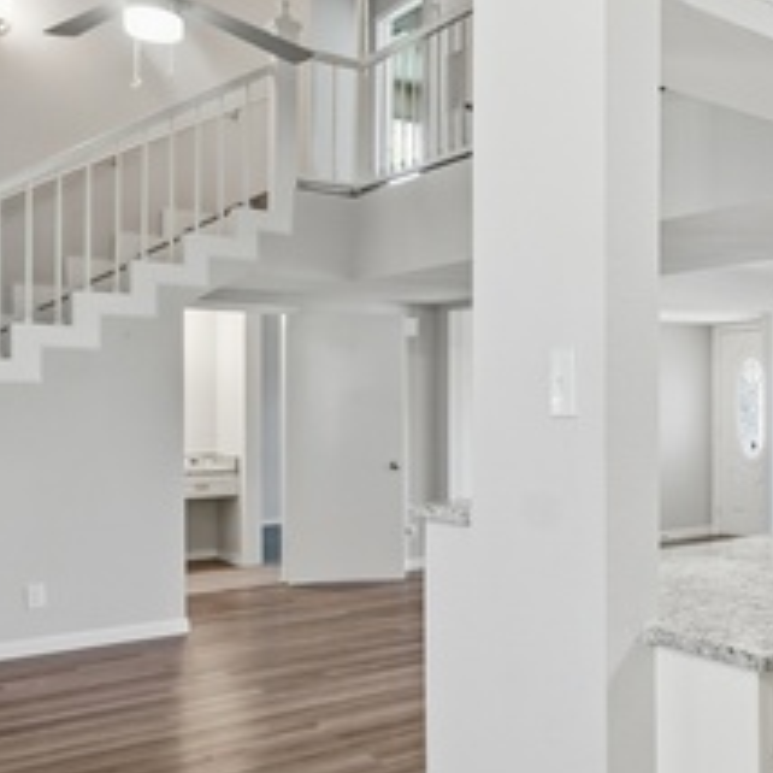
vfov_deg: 49.7
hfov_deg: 42.1
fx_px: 834
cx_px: 795
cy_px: 421
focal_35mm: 33
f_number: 8
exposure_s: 1/25
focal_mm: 9
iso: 250
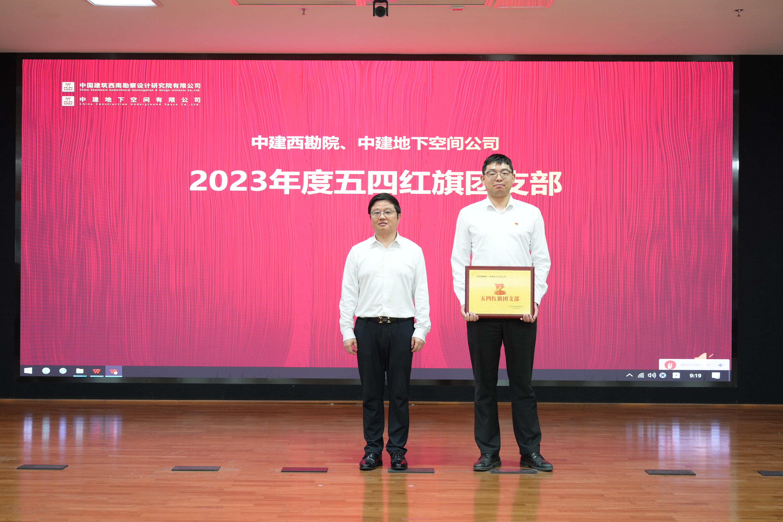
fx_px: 1218
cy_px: 261
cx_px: 392
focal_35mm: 56
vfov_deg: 24.2
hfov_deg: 35.6
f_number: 4
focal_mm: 56
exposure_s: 1/80
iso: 1000
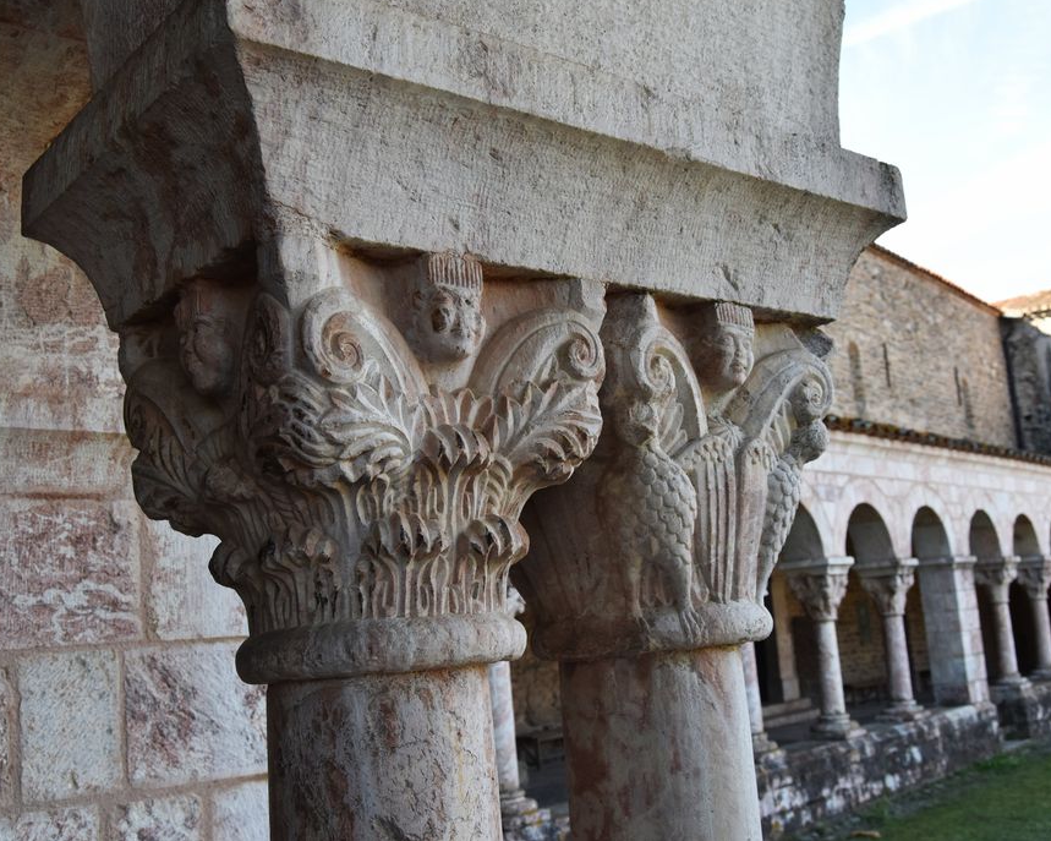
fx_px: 1231
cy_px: 414
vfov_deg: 37.7
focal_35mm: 40
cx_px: 533
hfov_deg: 46.2
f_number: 7.1
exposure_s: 1/200
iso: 400
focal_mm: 23
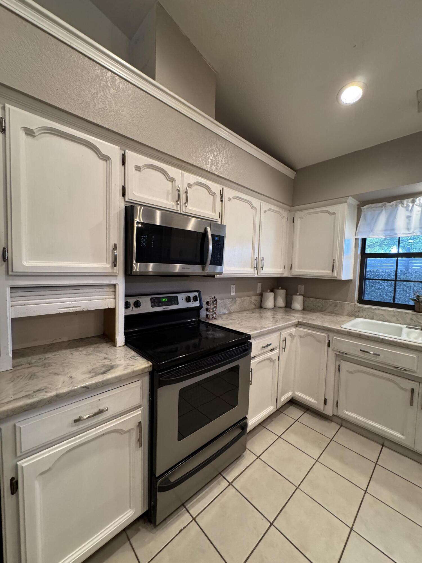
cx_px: 211
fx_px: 228
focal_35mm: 14
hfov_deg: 85.7
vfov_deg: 102.1
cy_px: 282
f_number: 2.2
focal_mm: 2.22
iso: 320
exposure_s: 1/120
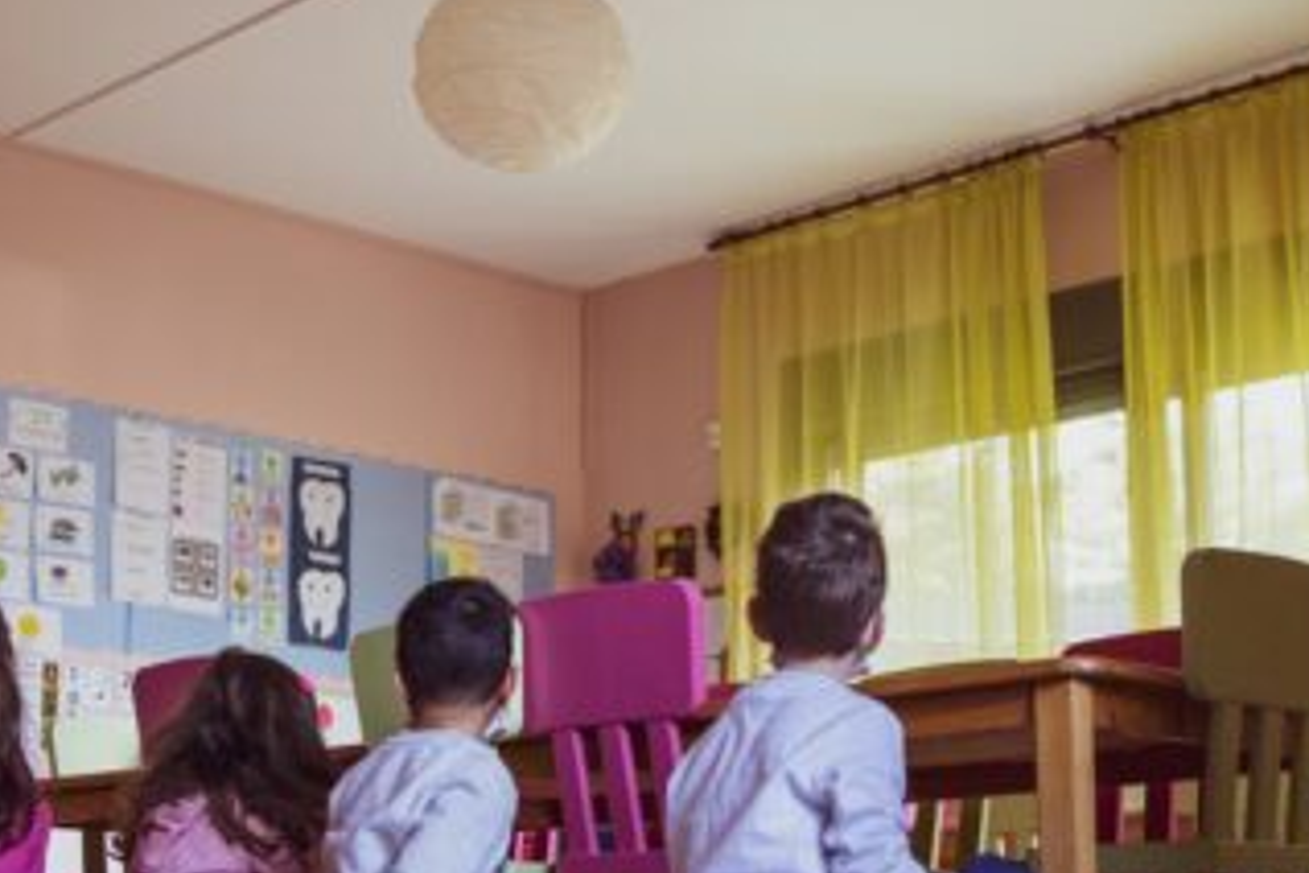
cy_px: 535
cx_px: 605
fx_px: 2400
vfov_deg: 20.6
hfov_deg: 30.5
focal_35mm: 66
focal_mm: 35
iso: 640
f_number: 3.5
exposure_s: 1/50
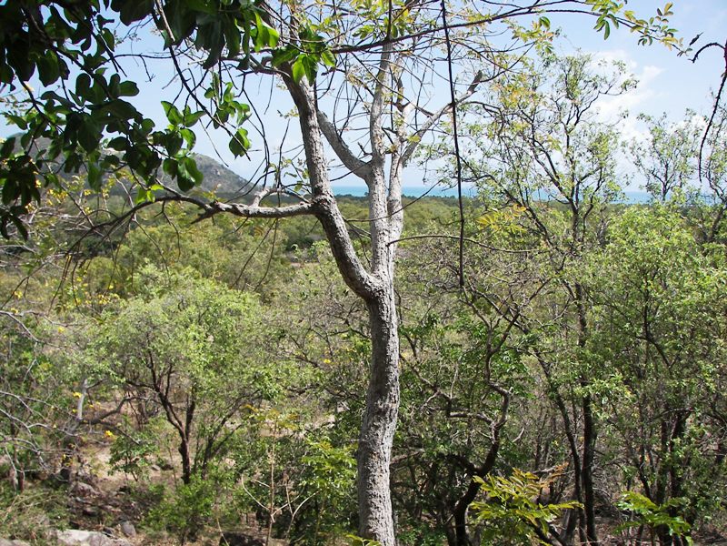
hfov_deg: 51.4
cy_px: 273
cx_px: 364
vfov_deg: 39.7
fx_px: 756
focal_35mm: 36
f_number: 2.8
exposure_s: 1/800
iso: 50
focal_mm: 6
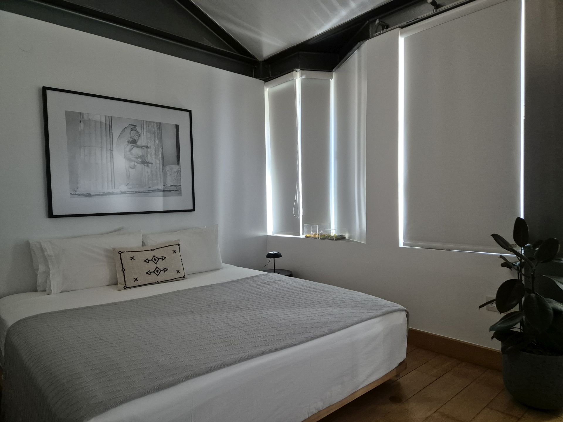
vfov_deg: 58.9
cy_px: 211
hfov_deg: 73.9
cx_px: 282
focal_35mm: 23
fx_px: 374
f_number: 1.8
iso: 1000
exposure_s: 1/100
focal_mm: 5.4
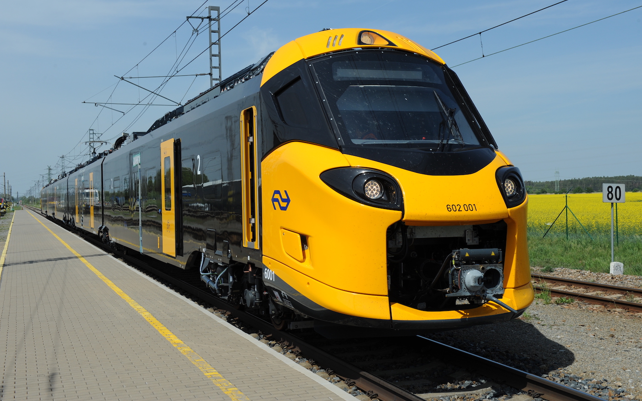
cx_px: 321
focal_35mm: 49
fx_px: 857
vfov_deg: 26.3
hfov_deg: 41.1
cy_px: 189
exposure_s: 1/1000
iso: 400
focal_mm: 48
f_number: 10
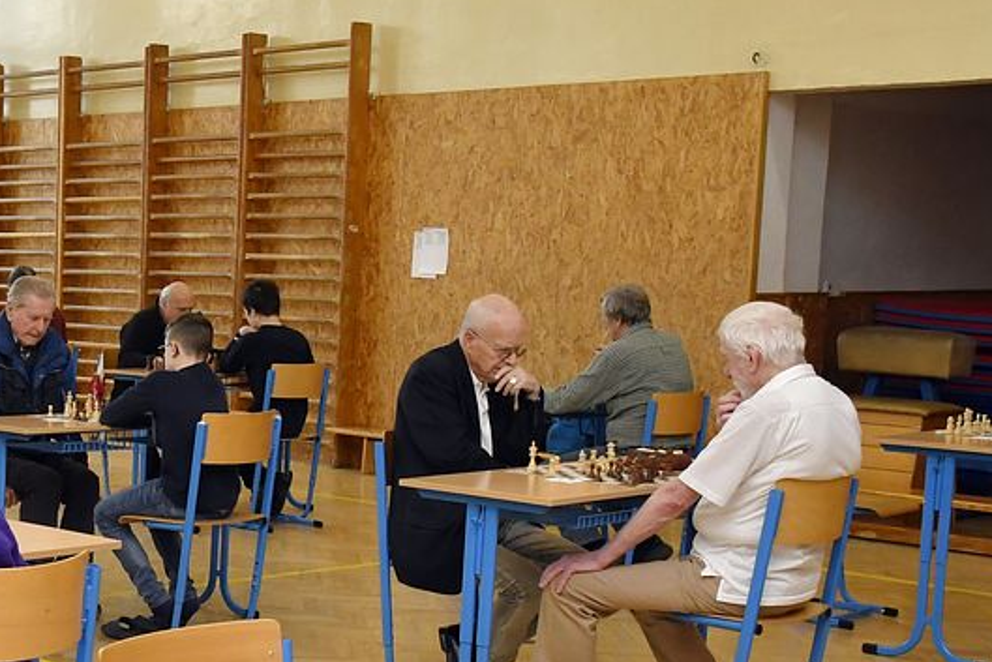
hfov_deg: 27.5
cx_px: -54
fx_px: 1874
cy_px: 489
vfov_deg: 19.9
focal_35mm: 68
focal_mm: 20
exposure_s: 1/400
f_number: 6.3
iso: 2000
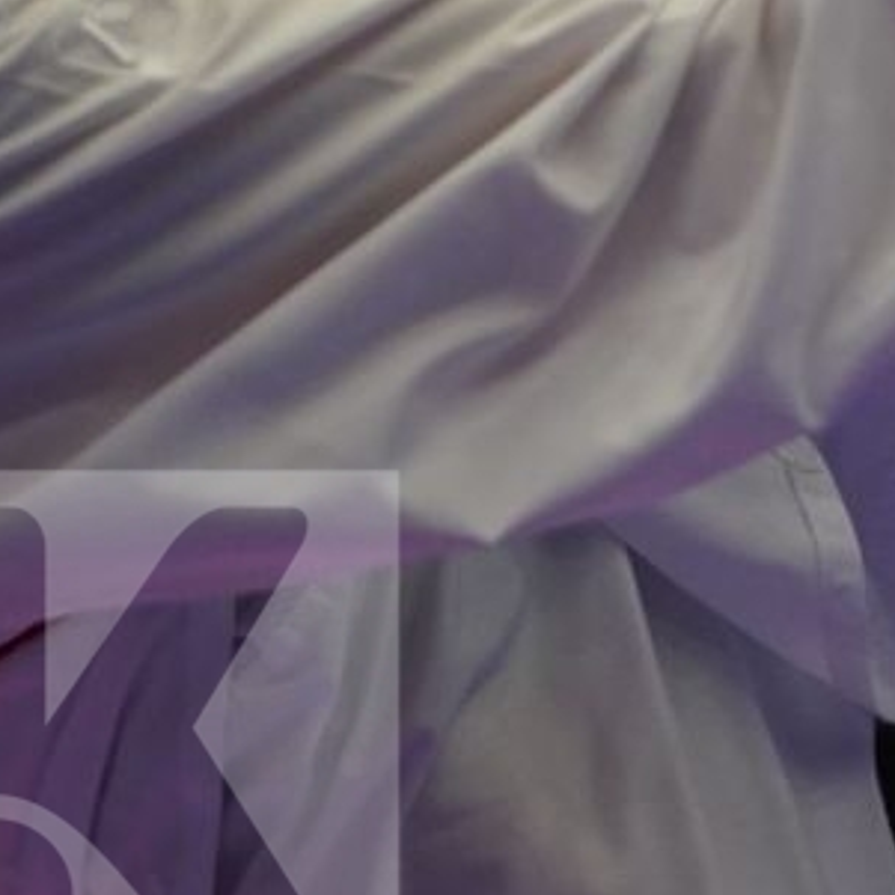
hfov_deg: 2.1
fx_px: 24074
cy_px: -315
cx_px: 2138
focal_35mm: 823
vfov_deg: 2.1
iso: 1000
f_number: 2.8
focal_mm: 162
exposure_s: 1/1000
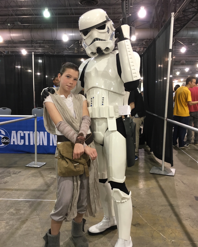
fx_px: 227
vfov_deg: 57.1
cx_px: 97
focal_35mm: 31
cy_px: 134
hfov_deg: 47.1
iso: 100
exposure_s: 1/30
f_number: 2.2
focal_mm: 4.15
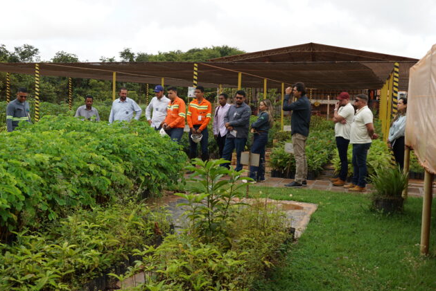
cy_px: 132
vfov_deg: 32.6
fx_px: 497
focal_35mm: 41
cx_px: 169
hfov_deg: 47.0
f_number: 7.1
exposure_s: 1/250
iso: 200
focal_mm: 30
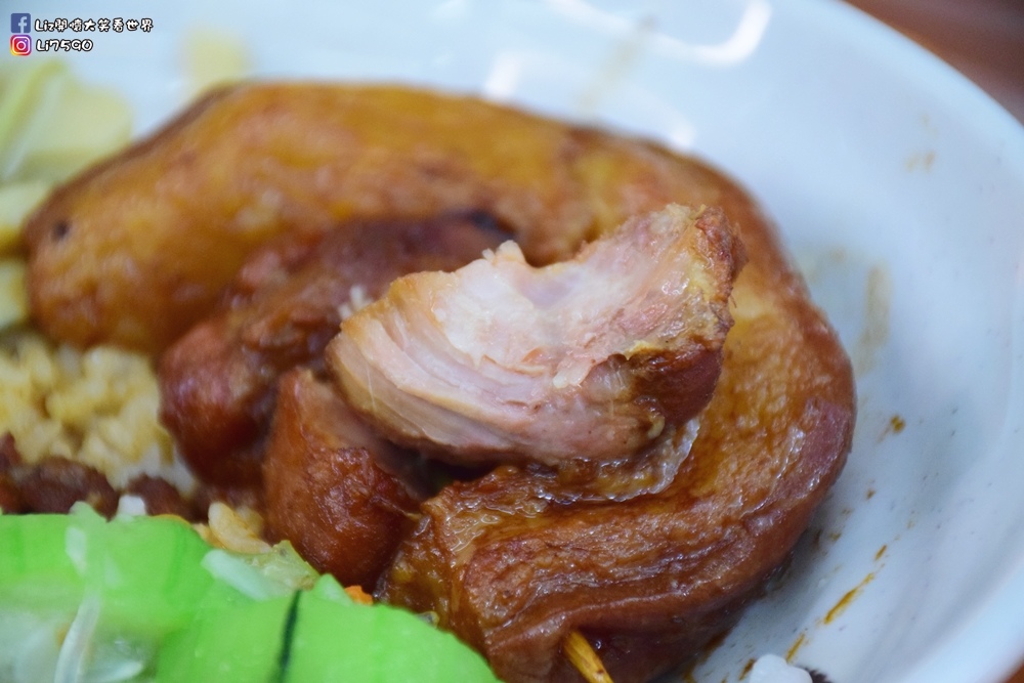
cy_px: 342
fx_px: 5974
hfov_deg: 9.8
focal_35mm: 210
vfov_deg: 6.5
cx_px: 512
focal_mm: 140
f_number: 5.6
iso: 4000
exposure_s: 1/320
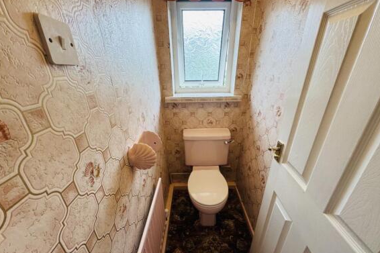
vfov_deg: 77.0
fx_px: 158
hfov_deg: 100.4
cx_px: 193
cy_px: 141
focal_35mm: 15
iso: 200
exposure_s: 1/99
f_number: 2.2
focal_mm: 2.22
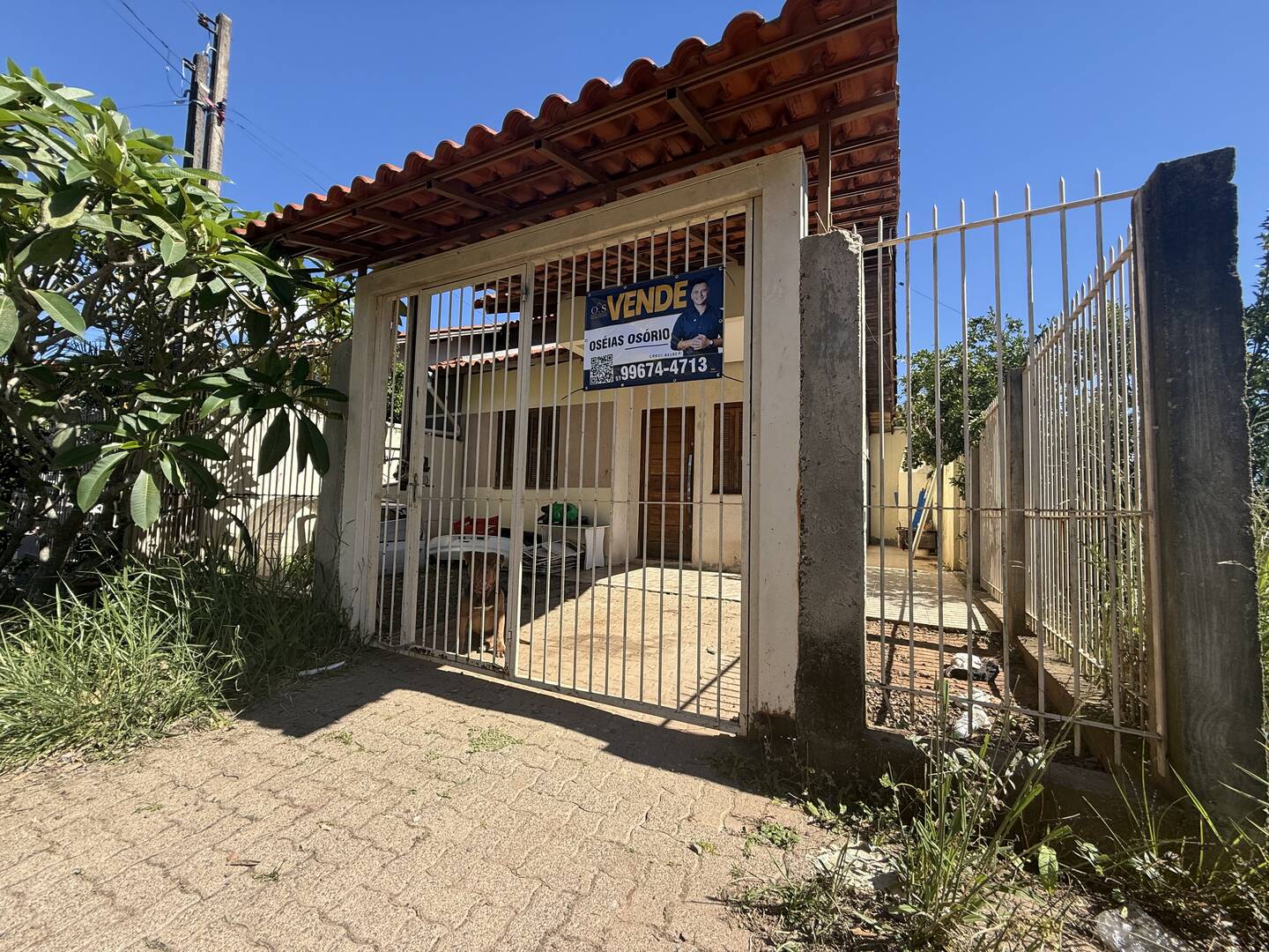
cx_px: 634
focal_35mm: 14
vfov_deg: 85.7
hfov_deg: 102.1
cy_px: 476
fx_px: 513
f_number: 2.2
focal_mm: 2.22
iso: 50
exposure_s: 1/901
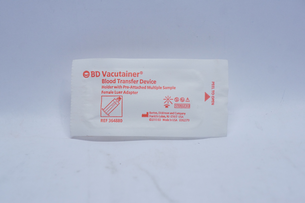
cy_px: 102
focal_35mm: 82
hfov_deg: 24.6
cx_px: 152
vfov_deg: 16.5
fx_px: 698
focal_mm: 55
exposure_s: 1/160
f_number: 5.6
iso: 800
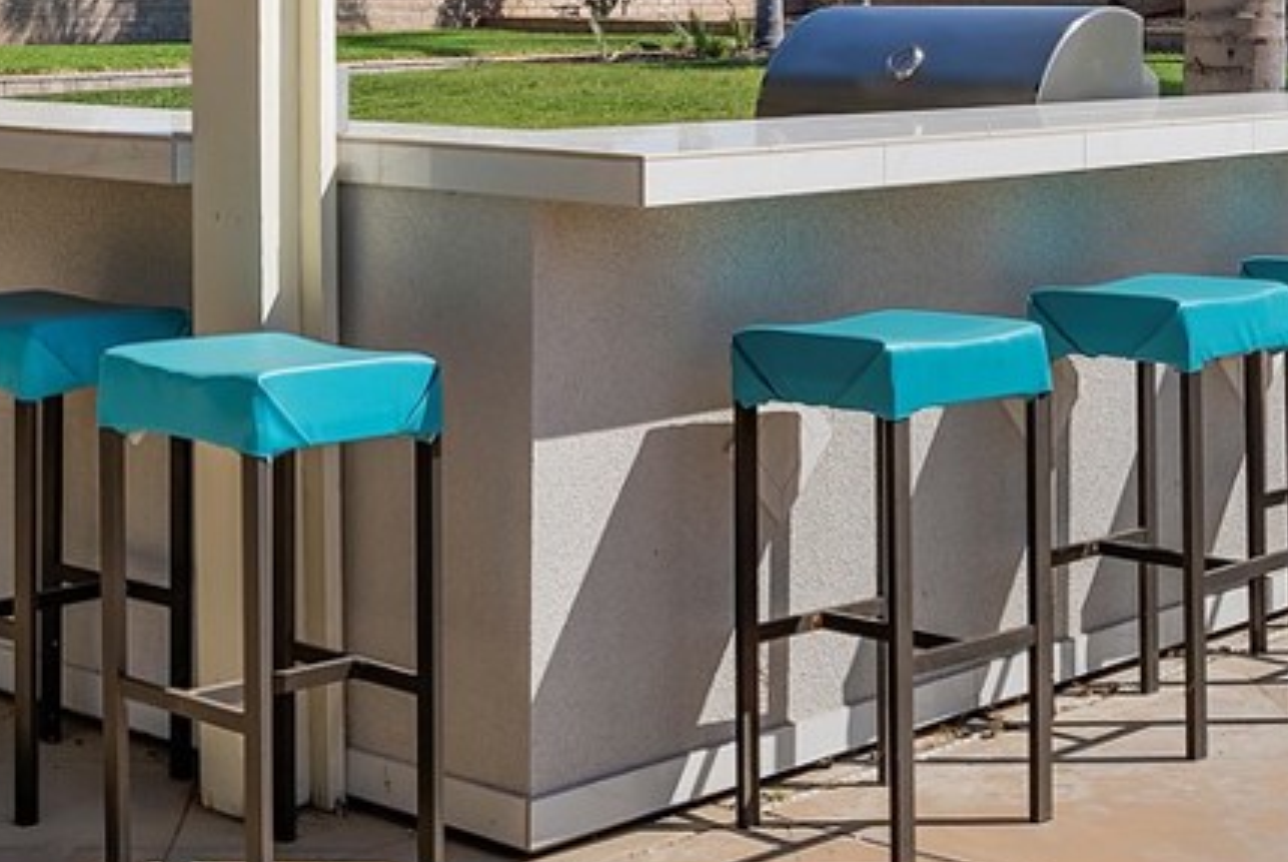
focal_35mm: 74
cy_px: 57
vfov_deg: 18.1
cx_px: 624
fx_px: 2650
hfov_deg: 27.3
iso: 200
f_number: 8
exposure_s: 1/640
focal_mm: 31
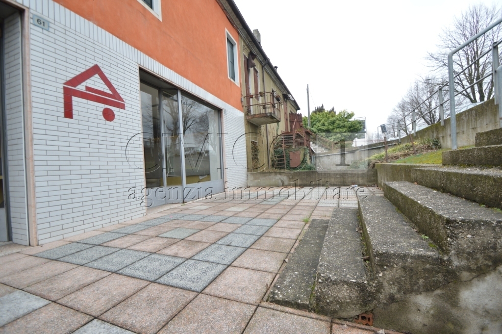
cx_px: 251
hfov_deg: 100.4
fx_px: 209
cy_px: 167
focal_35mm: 15
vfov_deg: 77.2
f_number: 6.3
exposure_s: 1/160
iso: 100
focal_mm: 10
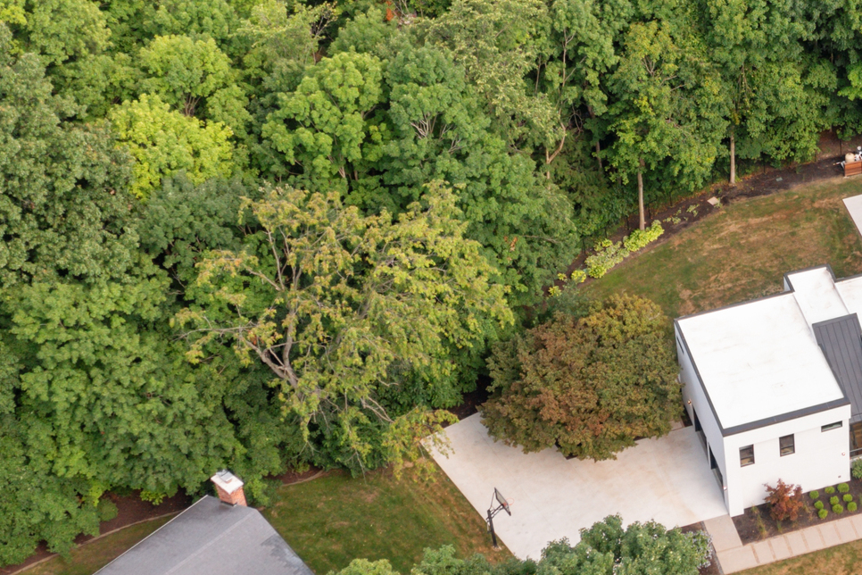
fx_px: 2131
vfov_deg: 15.3
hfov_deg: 22.0
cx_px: 881
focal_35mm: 89
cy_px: 394
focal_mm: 10.26
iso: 100
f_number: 3.5
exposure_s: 1/60
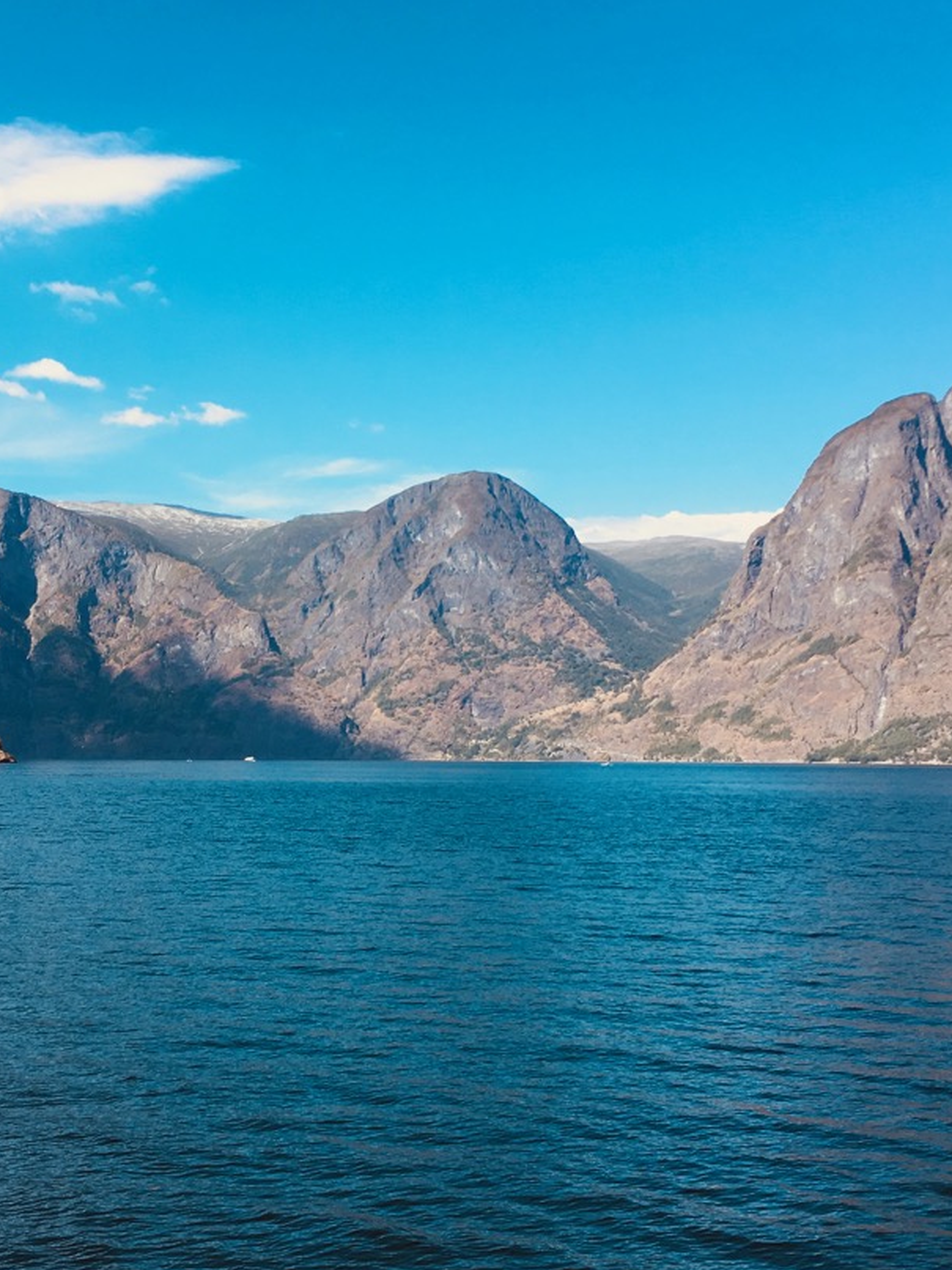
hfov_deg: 31.2
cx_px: 286
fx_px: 1687
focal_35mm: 46
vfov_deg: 41.2
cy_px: 674
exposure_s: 1/1183
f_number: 2.2
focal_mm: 4.15
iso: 25
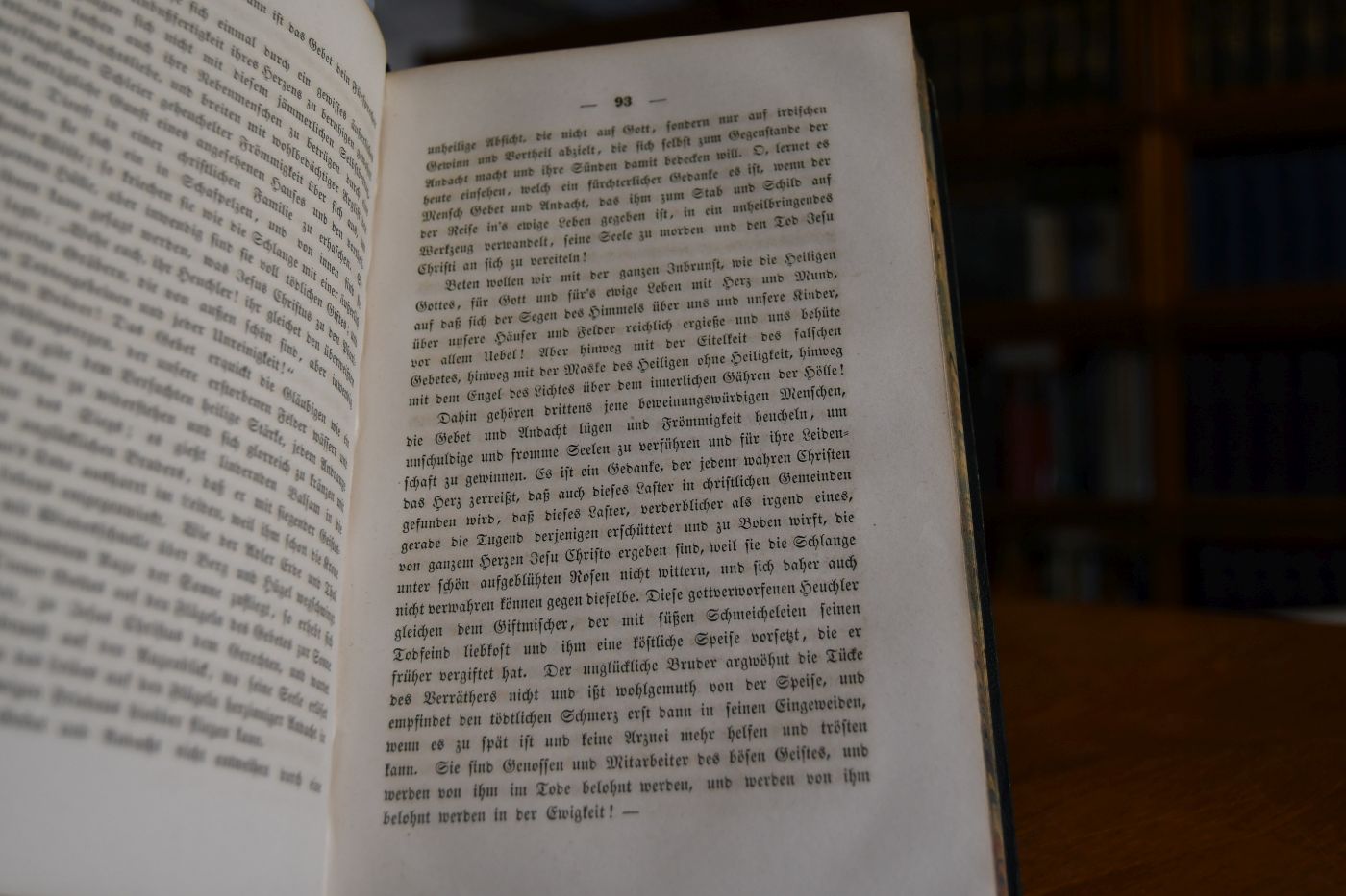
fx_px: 1458
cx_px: 673
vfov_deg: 34.2
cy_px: 448
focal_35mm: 39
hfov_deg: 49.6
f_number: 4
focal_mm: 26
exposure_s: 1/250
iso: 500
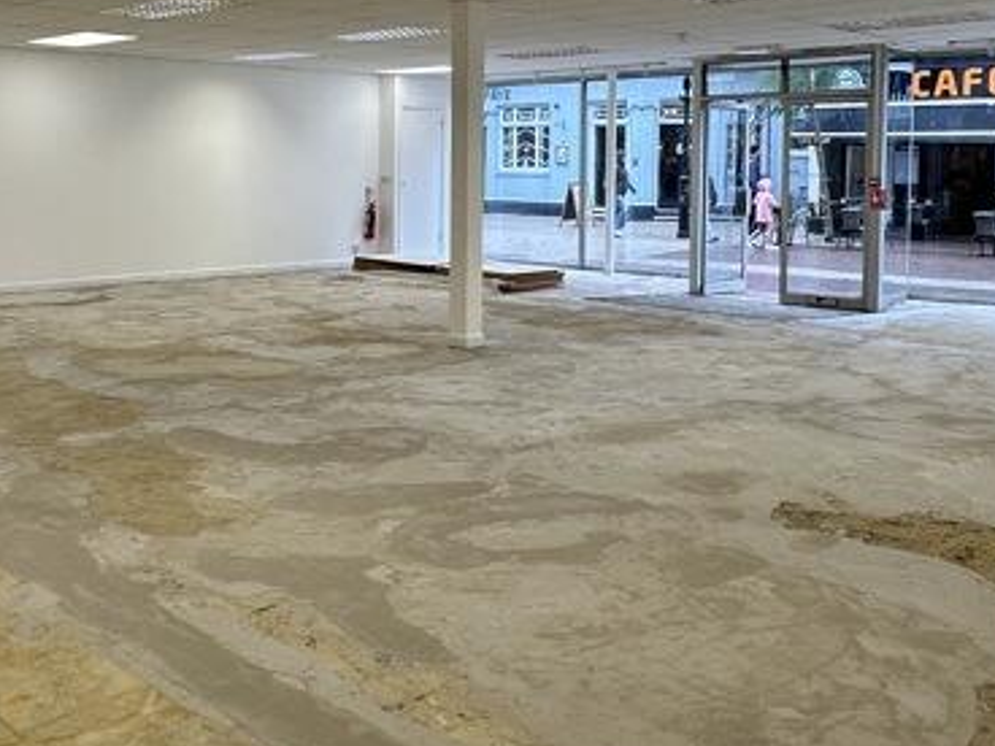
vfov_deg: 36.2
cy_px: 216
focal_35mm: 39
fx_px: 1121
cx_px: 338
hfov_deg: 47.2
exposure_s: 1/115
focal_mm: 2.22
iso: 40
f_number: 2.2
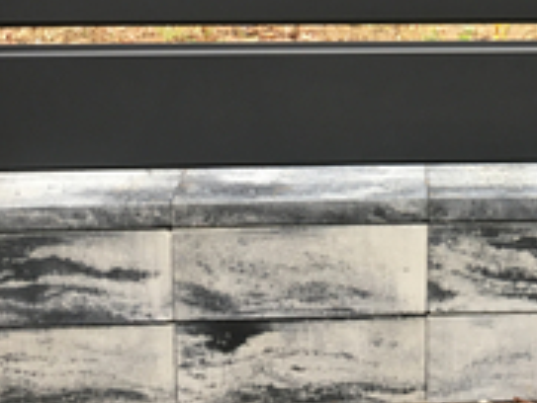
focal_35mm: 72
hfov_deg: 26.3
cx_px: 466
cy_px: -43
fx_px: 1118
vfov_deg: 19.6
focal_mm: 4.15
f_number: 2.2
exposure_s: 1/33
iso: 32
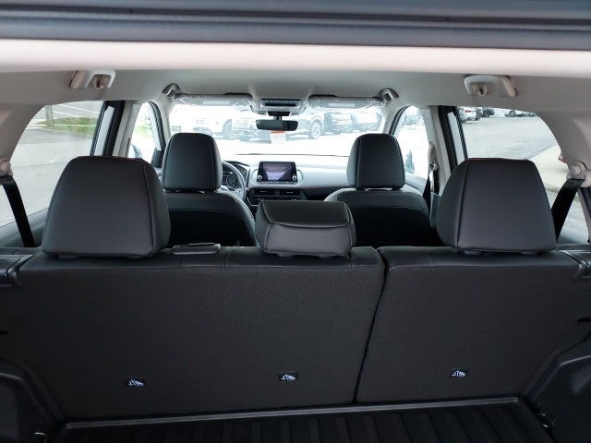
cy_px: 222
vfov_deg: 56.8
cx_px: 296
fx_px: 410
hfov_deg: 71.6
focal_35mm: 24
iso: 288
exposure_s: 1/40
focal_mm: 4.6
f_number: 1.8
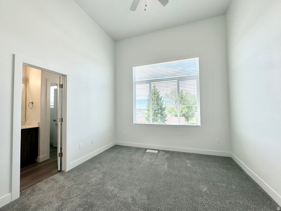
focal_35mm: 14
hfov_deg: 102.1
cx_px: 140
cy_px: 106
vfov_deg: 85.7
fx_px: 114
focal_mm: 2.22
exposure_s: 1/346
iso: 40
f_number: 2.2
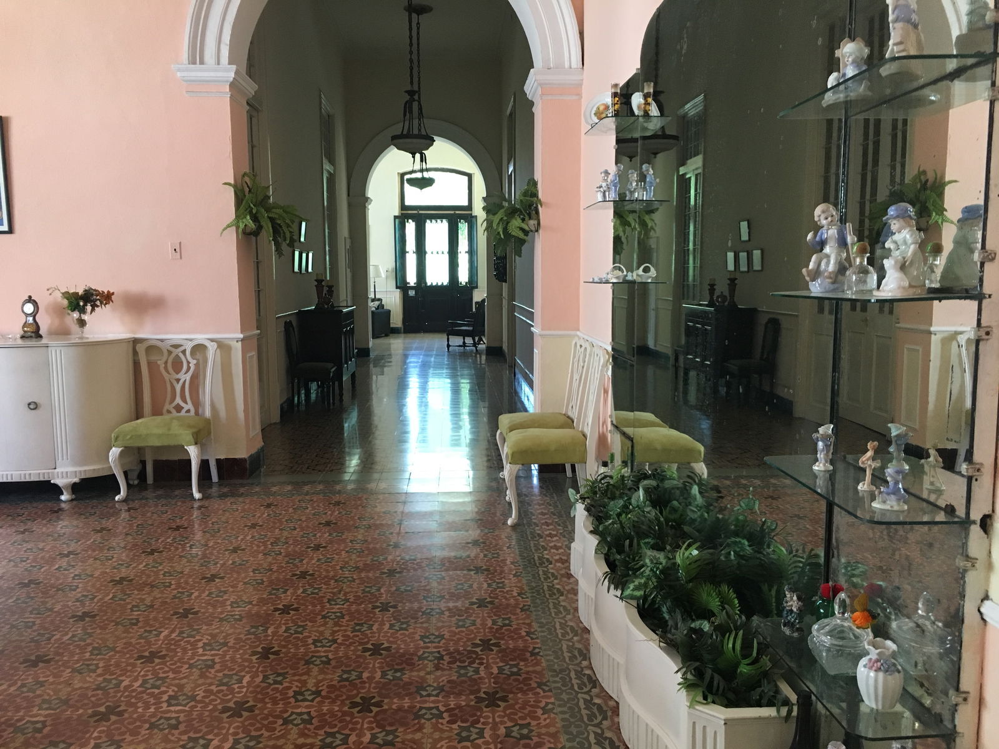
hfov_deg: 61.7
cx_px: 500
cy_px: 374
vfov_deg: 48.2
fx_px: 837
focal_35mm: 29
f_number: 2.2
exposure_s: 1/30
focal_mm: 4.15
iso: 125
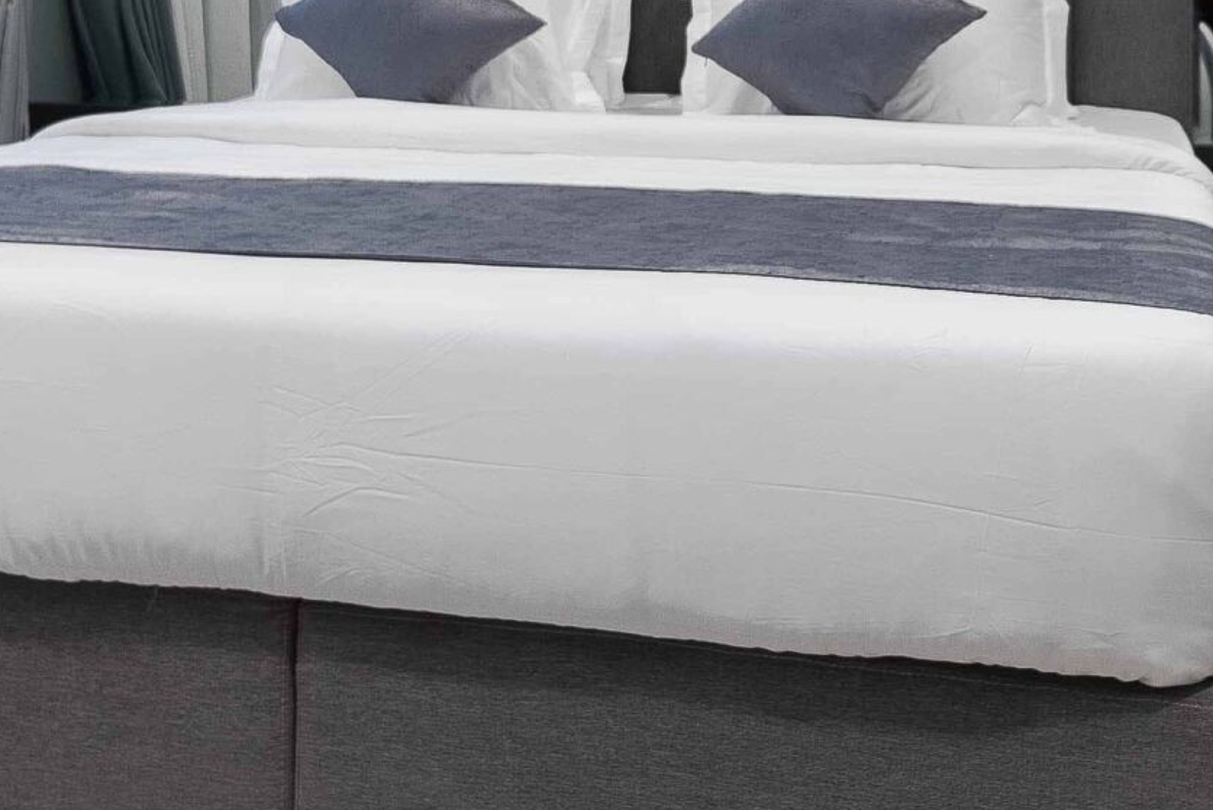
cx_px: 745
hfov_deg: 38.0
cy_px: -110
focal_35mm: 52
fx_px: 1753
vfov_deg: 24.1
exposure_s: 1/4
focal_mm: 17
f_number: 2.8
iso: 160
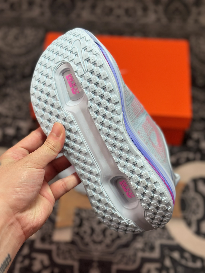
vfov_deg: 39.7
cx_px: 102
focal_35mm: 48
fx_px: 379
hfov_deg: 30.3
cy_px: 136
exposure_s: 1/1145
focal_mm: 6.86
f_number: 1.78
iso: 80
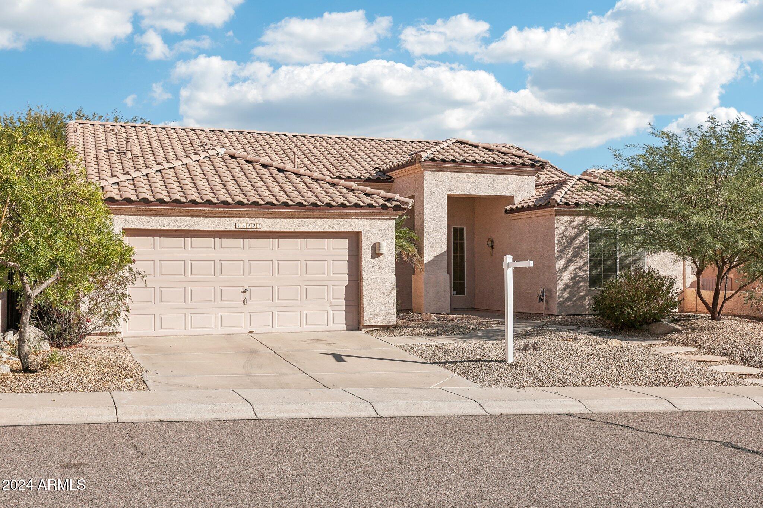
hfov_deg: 51.3
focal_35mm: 38
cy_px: 254
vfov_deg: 35.5
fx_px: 795
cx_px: 382
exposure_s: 1/500
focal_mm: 25
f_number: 8
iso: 125
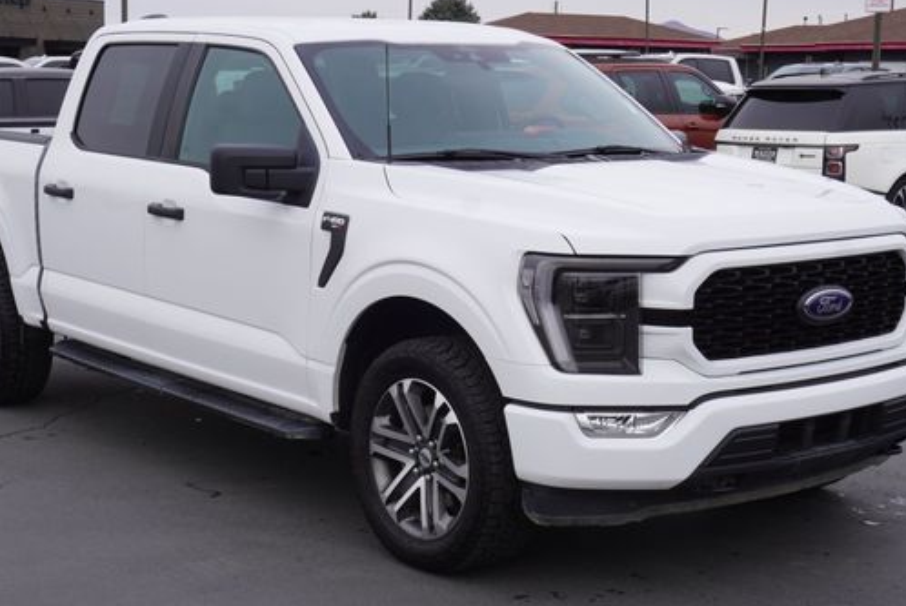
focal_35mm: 64
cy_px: 311
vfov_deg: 21.4
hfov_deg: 31.5
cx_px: 422
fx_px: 1603
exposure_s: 1/100
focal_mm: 33
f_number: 9
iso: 100
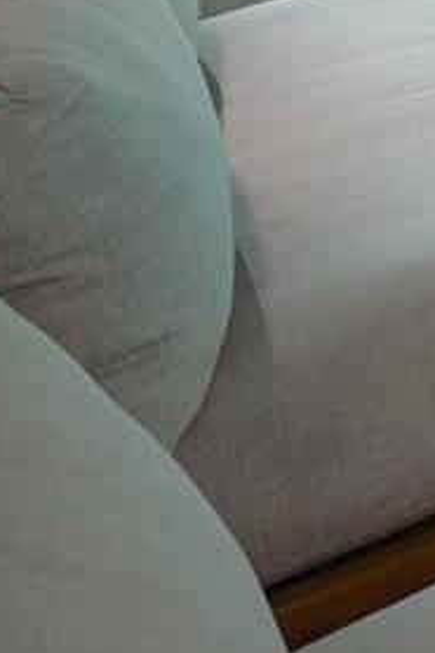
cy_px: -507
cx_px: 1477
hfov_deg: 8.8
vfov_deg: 15.4
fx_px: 2087
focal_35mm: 115
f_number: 5
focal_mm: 20
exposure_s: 1/8
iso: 640
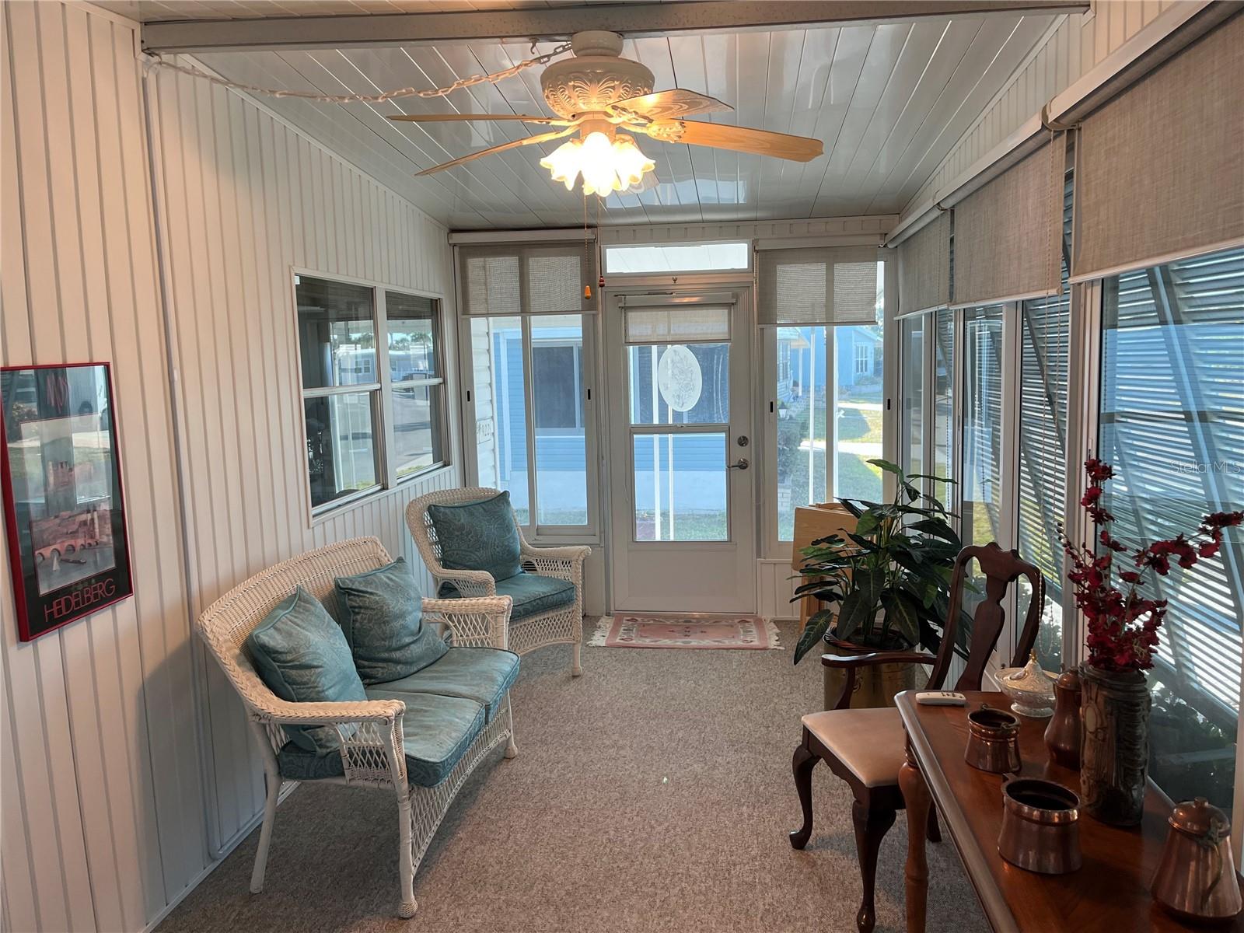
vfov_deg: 53.1
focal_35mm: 26
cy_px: 466
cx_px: 622
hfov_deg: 67.3
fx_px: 934
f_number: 1.6
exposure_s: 1/120
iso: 80
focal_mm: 5.1
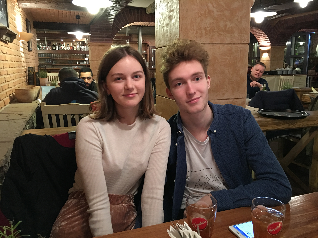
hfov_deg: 61.7
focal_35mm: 29
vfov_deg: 48.2
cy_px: 119
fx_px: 266
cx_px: 159
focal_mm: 4.15
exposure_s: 1/4
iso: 100
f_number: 2.2
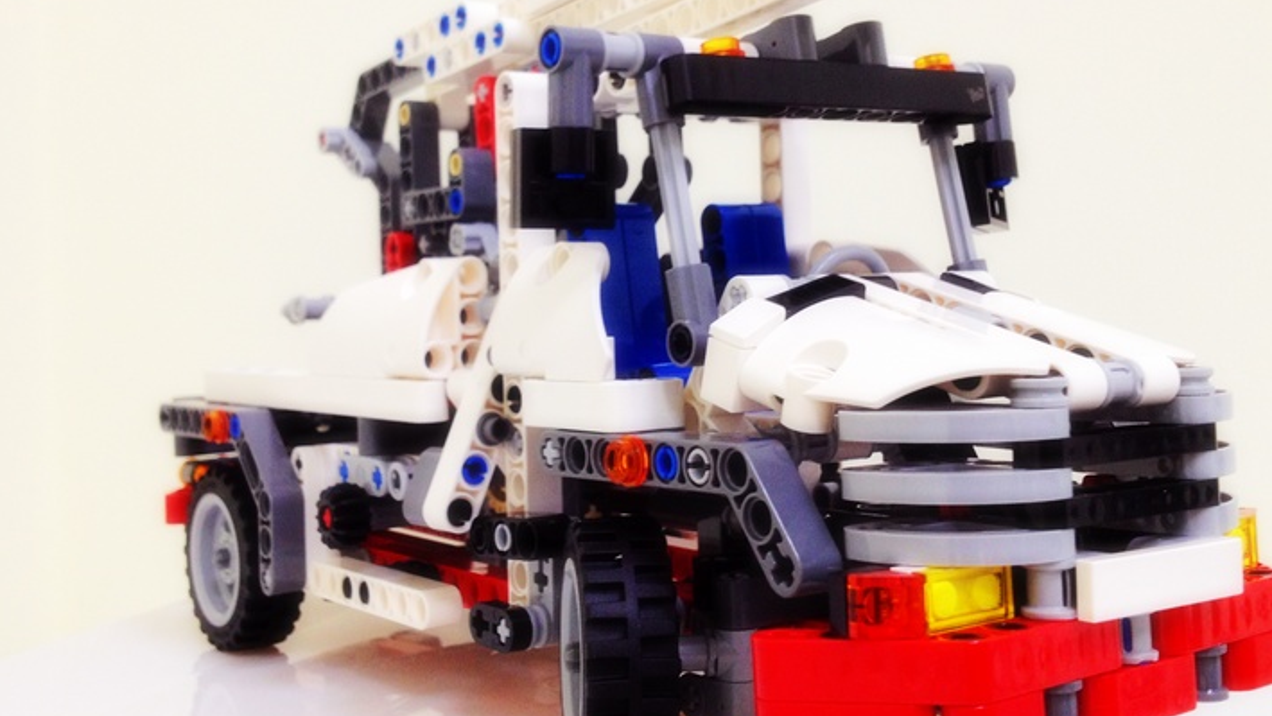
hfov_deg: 47.3
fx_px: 1450
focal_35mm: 43
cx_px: 699
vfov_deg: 27.7
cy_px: 303
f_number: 2.4
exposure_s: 1/20
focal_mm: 4.28
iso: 100
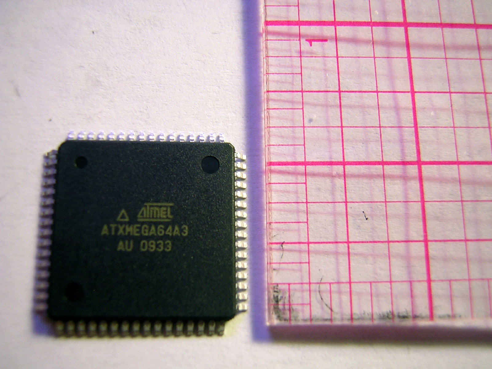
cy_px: 184
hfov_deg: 51.4
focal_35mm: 36
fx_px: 512
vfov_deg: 39.7
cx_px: 246
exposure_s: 1/12.2
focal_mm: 4.7
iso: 100
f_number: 2.6
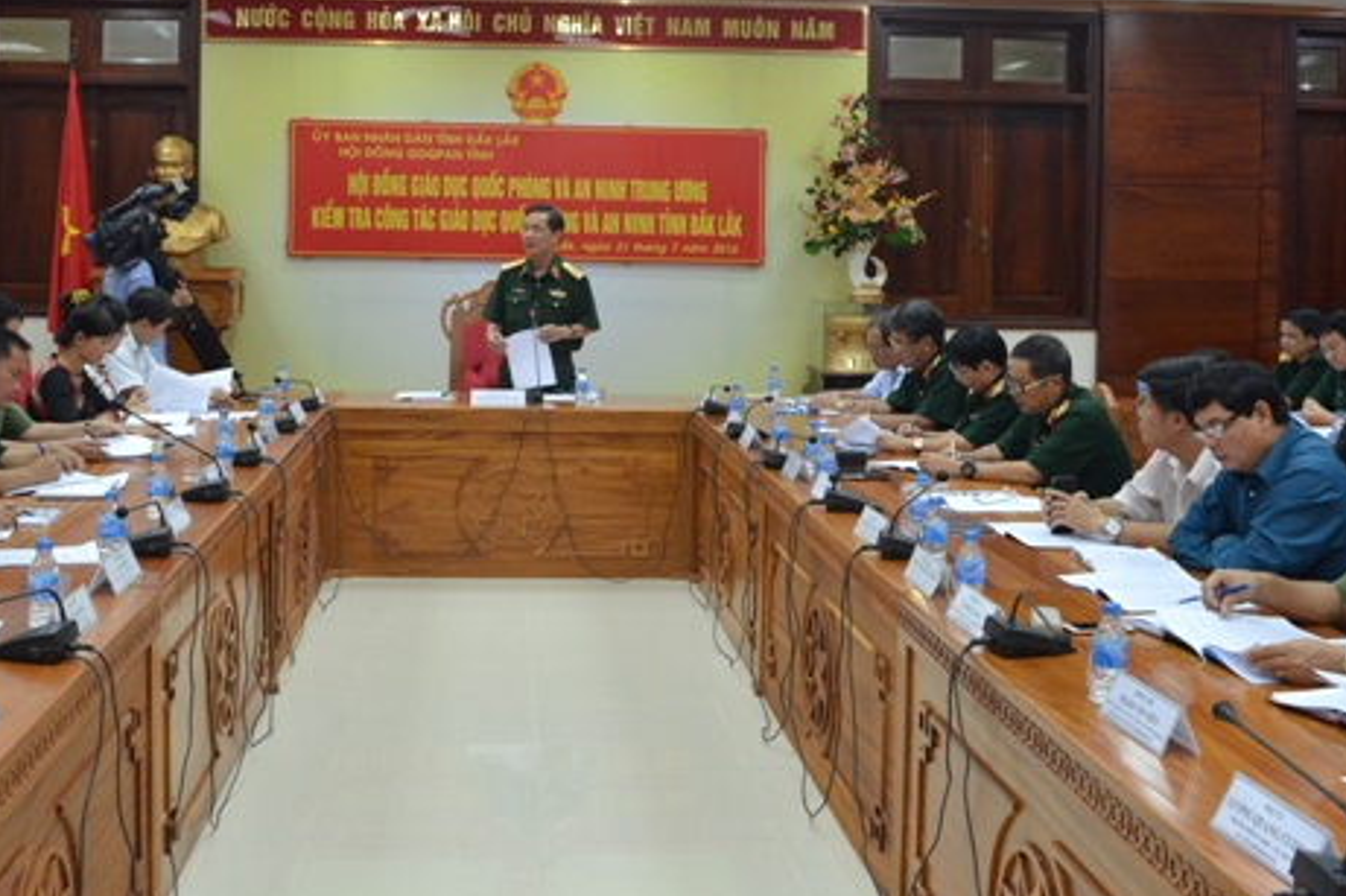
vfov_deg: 29.6
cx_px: 572
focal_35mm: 45
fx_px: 1682
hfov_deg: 43.5
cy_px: 280
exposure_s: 1/100
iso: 1600
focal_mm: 18
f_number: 5
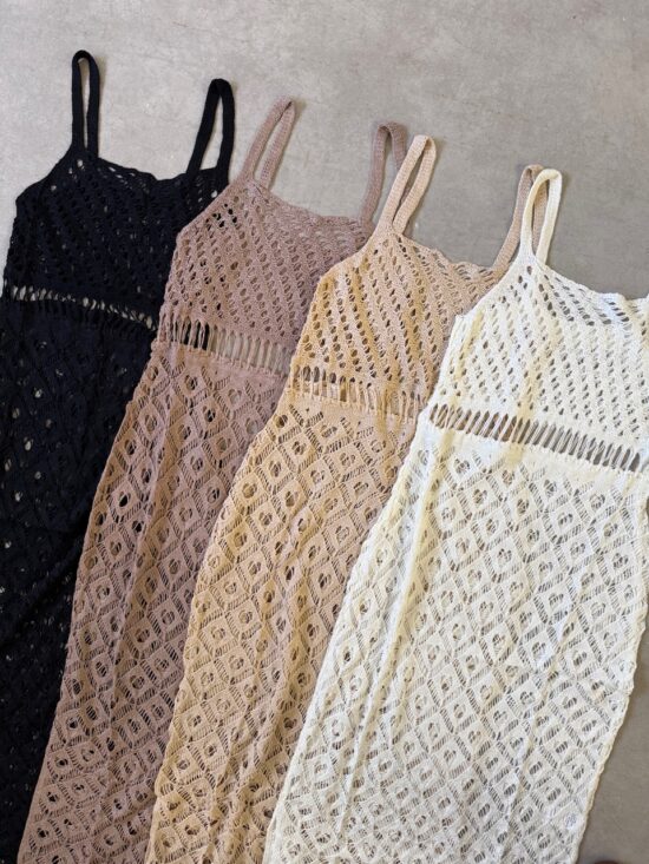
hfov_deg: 56.8
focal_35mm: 24
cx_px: 324
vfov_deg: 71.6
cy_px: 432
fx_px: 600
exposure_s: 1/94
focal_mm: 6.76
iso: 200
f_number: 1.78
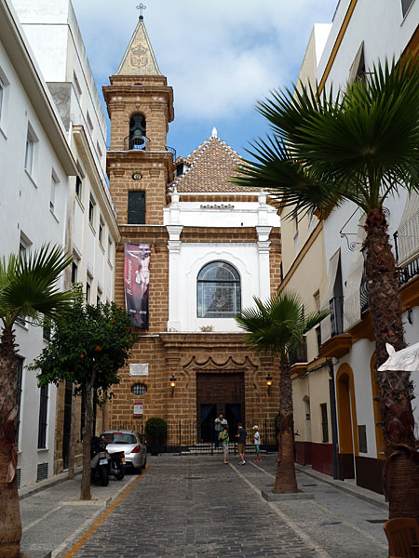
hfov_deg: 38.7
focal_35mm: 37
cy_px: 279
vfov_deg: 50.1
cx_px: 210
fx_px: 597
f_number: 4.5
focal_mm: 6.1
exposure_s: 1/400
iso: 80
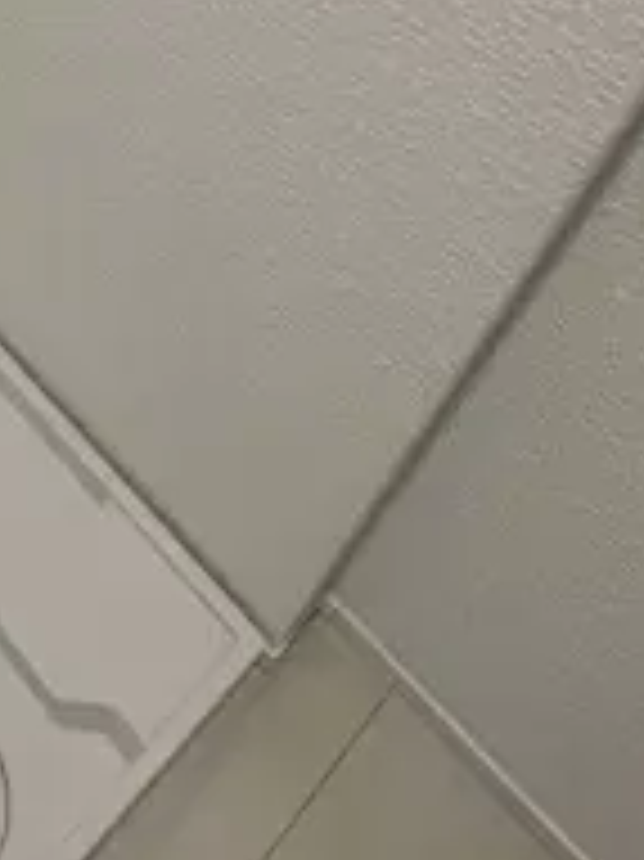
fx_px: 1093
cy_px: -77
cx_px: -45
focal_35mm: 44
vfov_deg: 36.6
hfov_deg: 29.9
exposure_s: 1/100
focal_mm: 2.22
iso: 160
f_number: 2.2
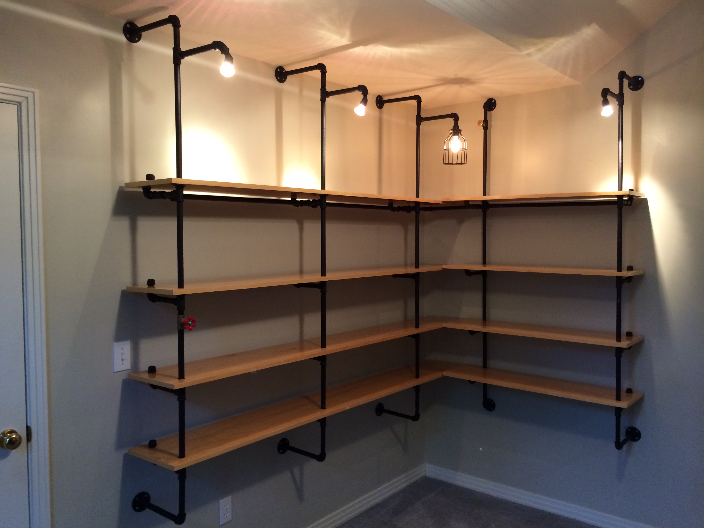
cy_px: 264
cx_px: 352
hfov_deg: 60.0
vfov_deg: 46.8
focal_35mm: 30
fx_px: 610
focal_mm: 4.12
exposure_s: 1/30
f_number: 2.2
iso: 200
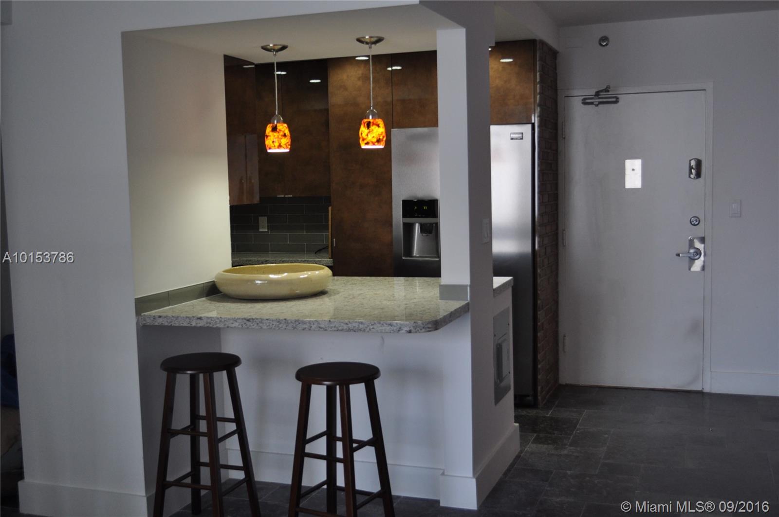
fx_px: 908
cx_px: 390
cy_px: 258
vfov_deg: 31.8
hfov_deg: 46.5
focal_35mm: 42
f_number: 4.5
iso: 640
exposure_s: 1/60
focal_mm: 28
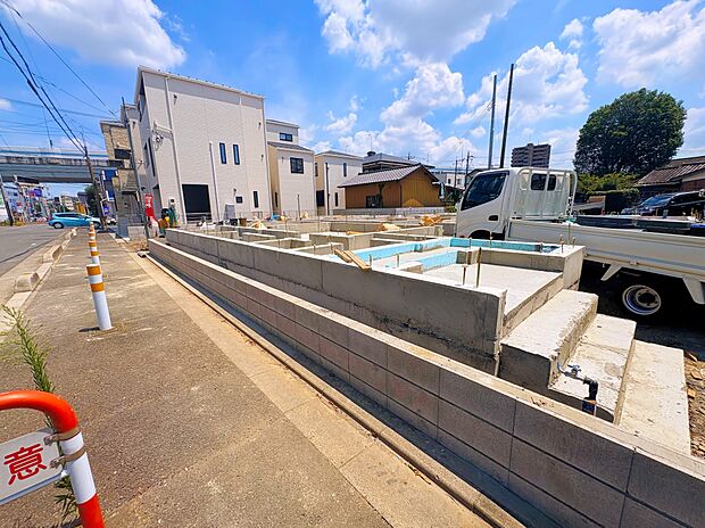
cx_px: 352
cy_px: 264
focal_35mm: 14
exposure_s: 1/2985
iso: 40
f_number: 2.2
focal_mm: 2.22
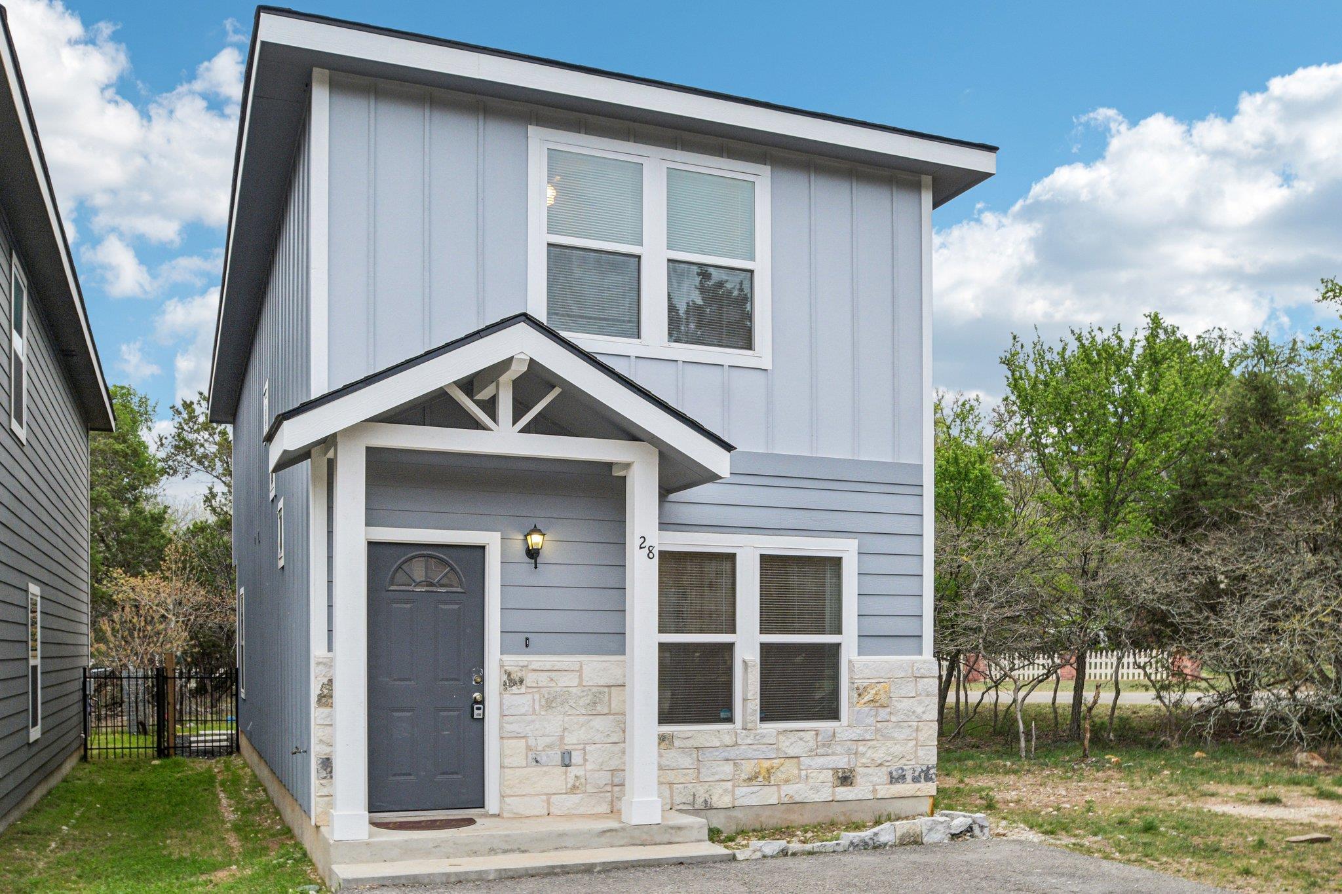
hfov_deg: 61.9
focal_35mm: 30
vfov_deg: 43.6
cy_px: 447
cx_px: 671
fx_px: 1118
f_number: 8
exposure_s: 1/160
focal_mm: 20
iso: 400
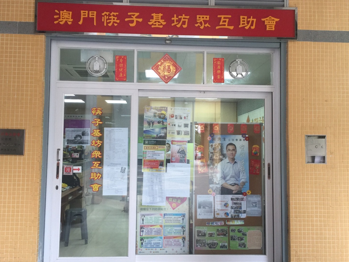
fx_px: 323
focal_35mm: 32
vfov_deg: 44.2
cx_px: 168
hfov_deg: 56.8
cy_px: 132
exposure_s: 1/33
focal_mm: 4.15
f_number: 2.2
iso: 64
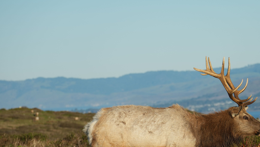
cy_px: 105
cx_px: 184
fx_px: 2241
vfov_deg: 3.7
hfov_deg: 6.6
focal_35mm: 325
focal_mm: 174
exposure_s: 1/1000
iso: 200
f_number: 7.1
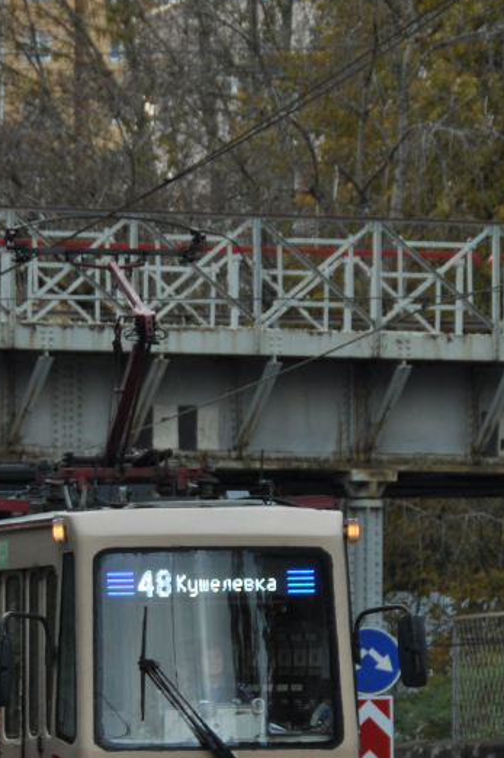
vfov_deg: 5.3
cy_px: 575
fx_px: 8253
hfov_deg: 3.5
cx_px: 145
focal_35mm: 392
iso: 250
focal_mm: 105
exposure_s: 1/200
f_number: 5.3
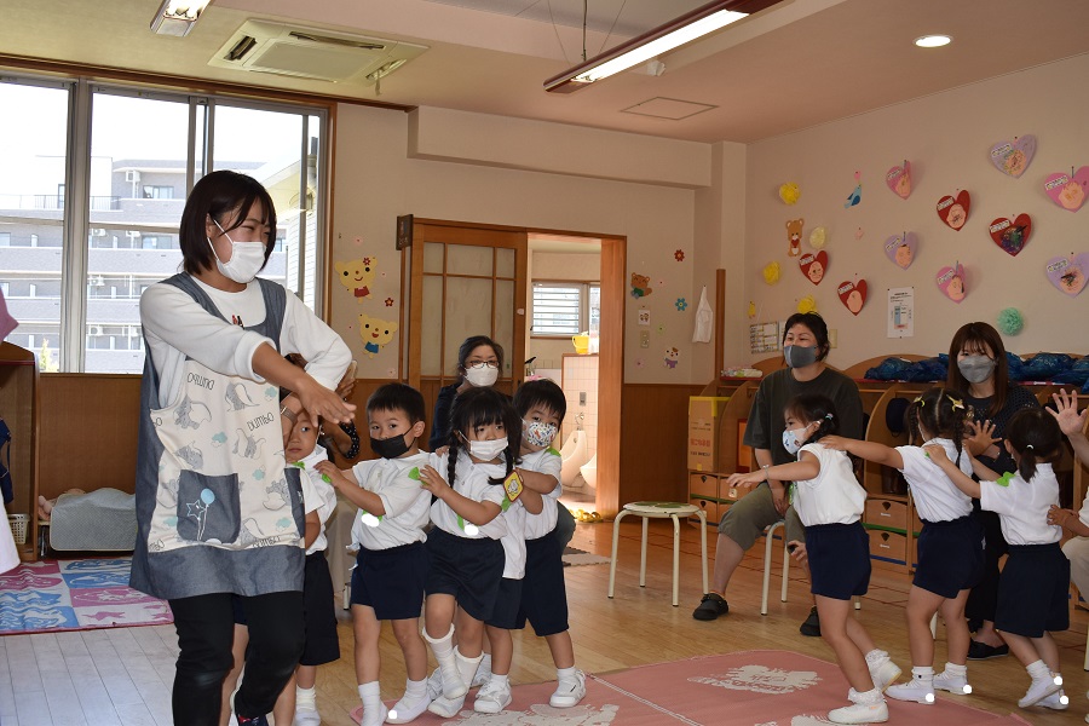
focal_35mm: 38
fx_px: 1134
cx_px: 544
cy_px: 363
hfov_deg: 51.3
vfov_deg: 35.5
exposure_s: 1/125
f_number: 5.6
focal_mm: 25
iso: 320
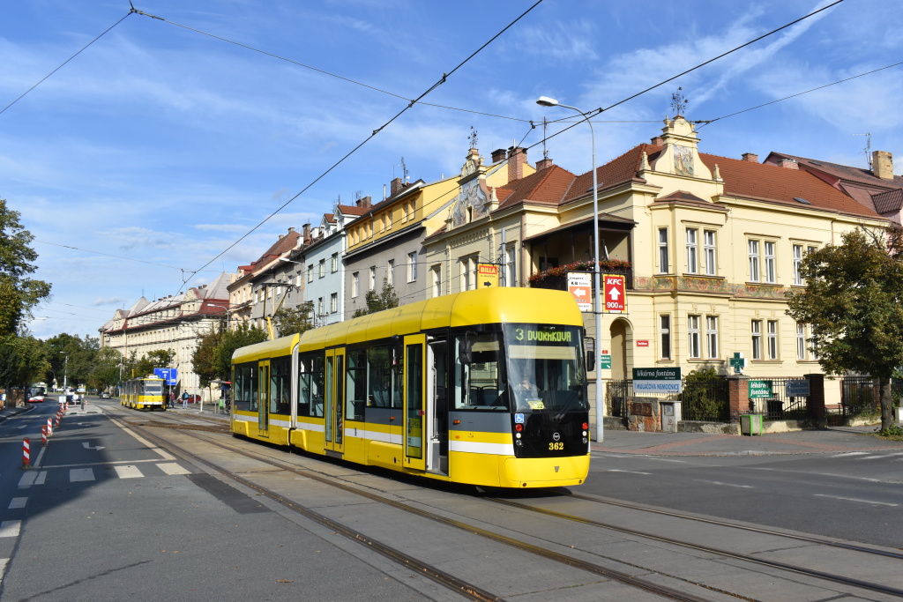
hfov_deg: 61.9
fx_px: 753
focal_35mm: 30
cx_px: 452
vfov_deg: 43.6
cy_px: 301
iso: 200
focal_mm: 20
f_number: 10
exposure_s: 1/400
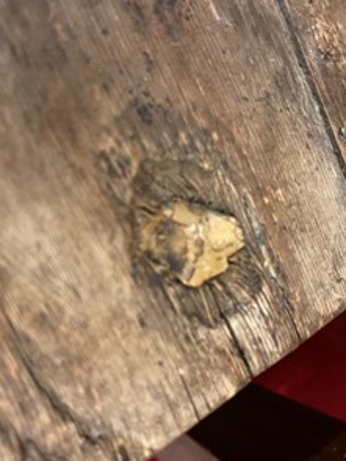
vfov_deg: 53.9
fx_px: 452
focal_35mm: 34
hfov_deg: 41.8
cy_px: 229
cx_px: 182
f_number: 1.6
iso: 500
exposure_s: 1/25
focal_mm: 5.1
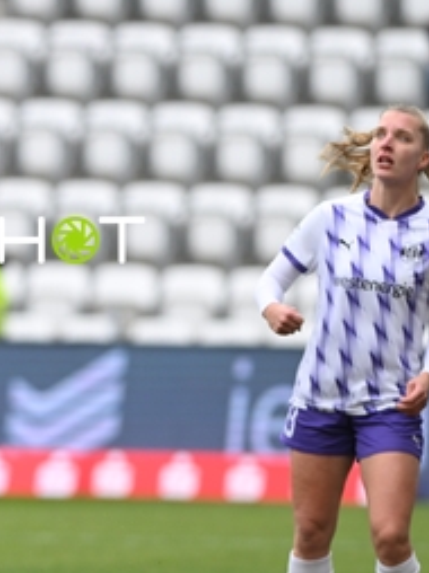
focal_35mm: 682
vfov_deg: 2.9
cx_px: -77
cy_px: 241
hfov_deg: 2.2
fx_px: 11288
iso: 1000
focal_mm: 300
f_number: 4
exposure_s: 1/2000
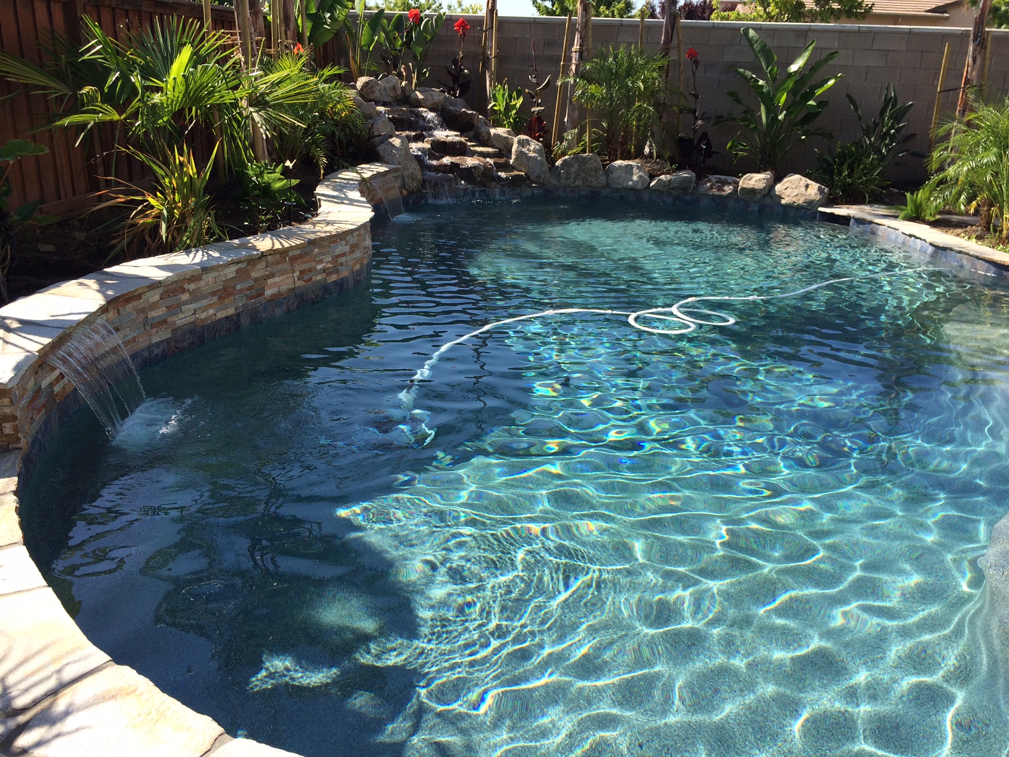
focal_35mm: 30
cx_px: 504
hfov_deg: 60.0
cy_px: 378
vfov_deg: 46.8
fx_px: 874
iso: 32
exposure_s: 1/1080
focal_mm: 4.12
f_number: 2.2
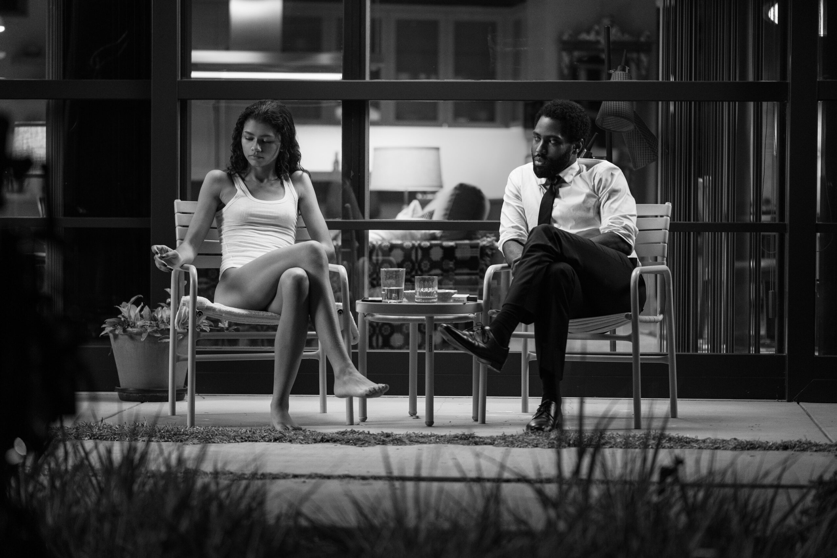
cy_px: 279
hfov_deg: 18.4
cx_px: 418
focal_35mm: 111
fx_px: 2581
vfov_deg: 12.3
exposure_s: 1/125
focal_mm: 111
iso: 3200
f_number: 2.8
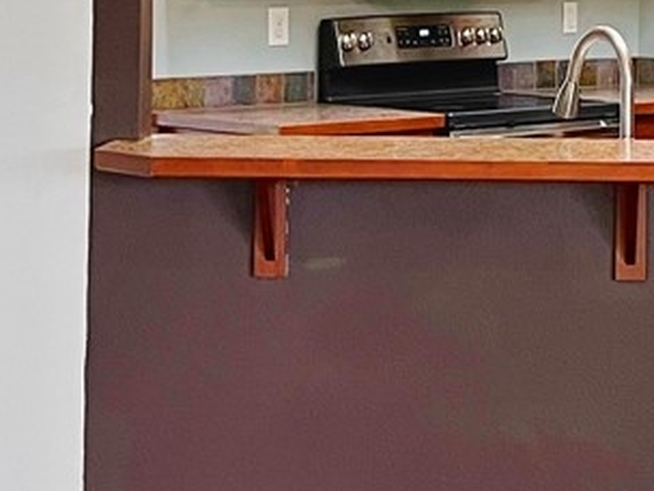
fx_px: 2588
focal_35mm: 137
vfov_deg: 10.6
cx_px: 514
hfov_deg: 14.3
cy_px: -117
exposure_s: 1/60
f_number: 1.5
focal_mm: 5.7
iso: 80
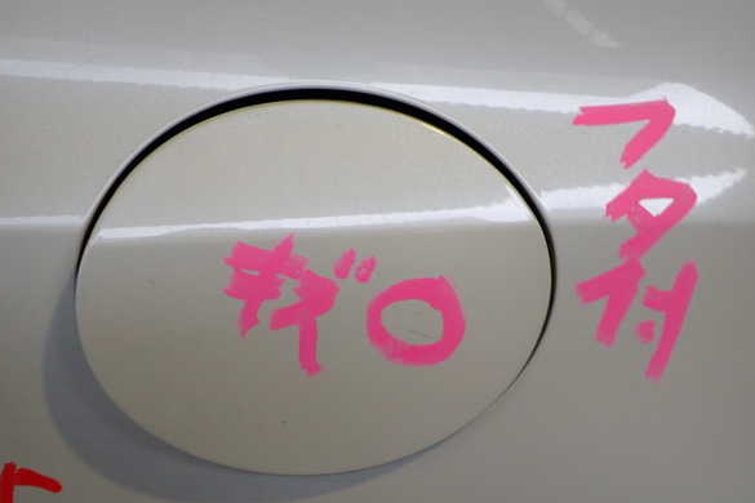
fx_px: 671
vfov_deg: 41.1
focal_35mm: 32
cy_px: 249
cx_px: 377
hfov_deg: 58.7
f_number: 2.3
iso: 200
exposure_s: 1/100
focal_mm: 5.4
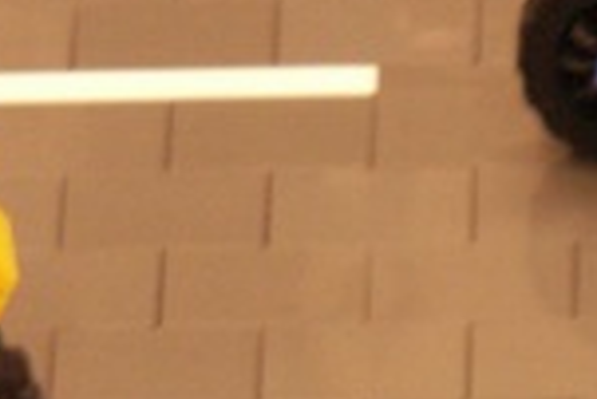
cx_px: 194
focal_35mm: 788
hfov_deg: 2.6
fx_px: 13080
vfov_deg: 1.7
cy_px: 731
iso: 160
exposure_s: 1/10
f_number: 4
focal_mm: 29.34
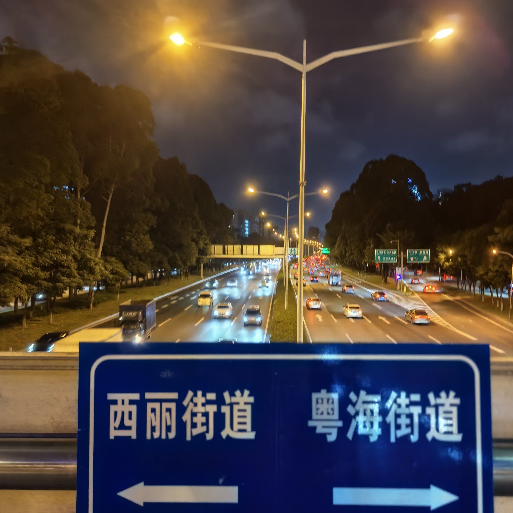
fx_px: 537
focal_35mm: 32
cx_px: 257
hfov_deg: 51.1
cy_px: 278
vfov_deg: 51.0
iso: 640
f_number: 1.4
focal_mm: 5.75
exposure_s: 1/33.3
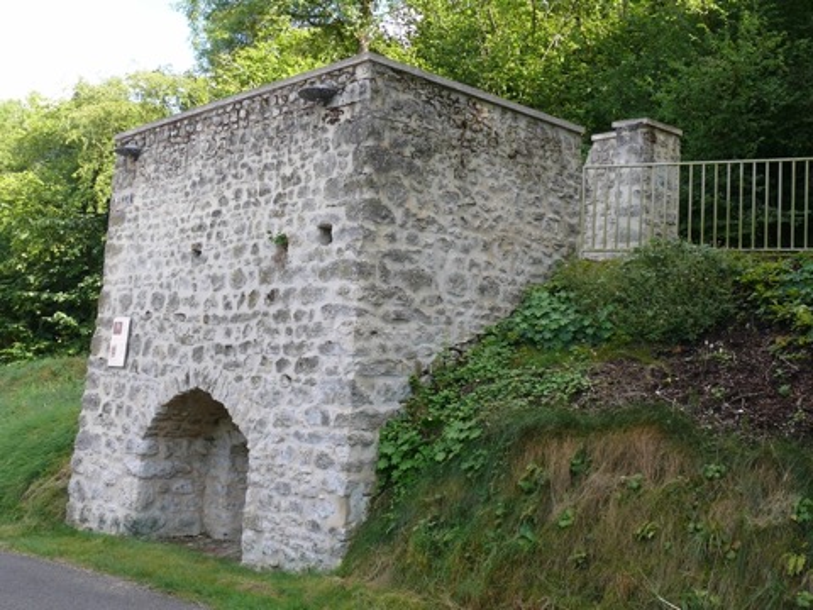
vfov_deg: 34.3
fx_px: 986
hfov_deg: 44.8
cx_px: 406
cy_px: 305
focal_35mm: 42
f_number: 4
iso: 100
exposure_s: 1/125
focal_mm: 9
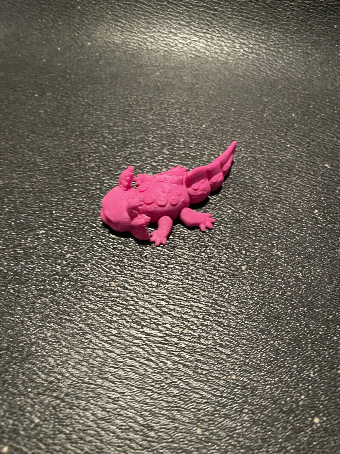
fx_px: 340
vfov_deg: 67.3
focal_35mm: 26
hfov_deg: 53.1
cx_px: 170
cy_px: 227
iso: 640
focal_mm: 4.2
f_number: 1.6
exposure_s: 1/30
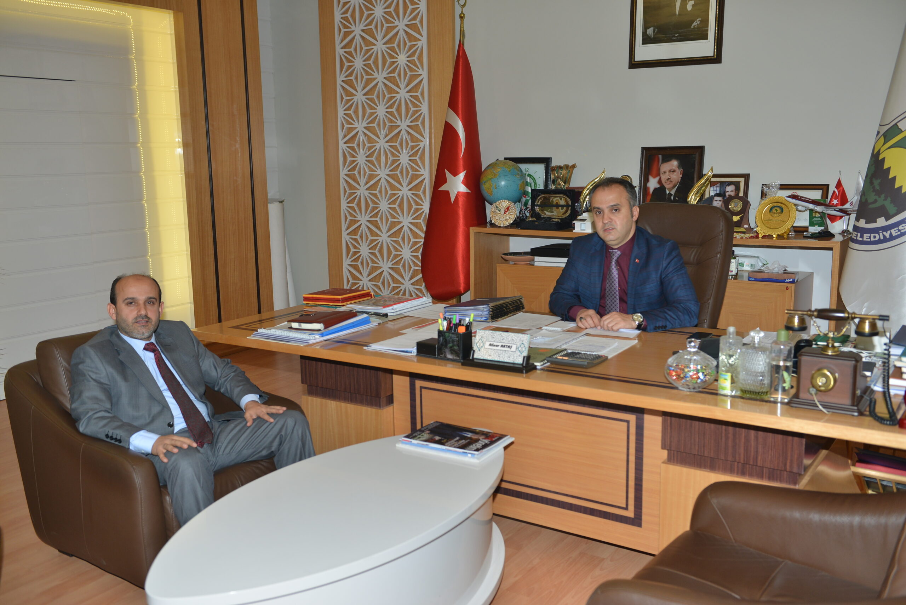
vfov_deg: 38.9
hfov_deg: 55.8
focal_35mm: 34
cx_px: 453
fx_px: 856
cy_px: 302
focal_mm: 34
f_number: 3.5
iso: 320
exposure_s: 1/160
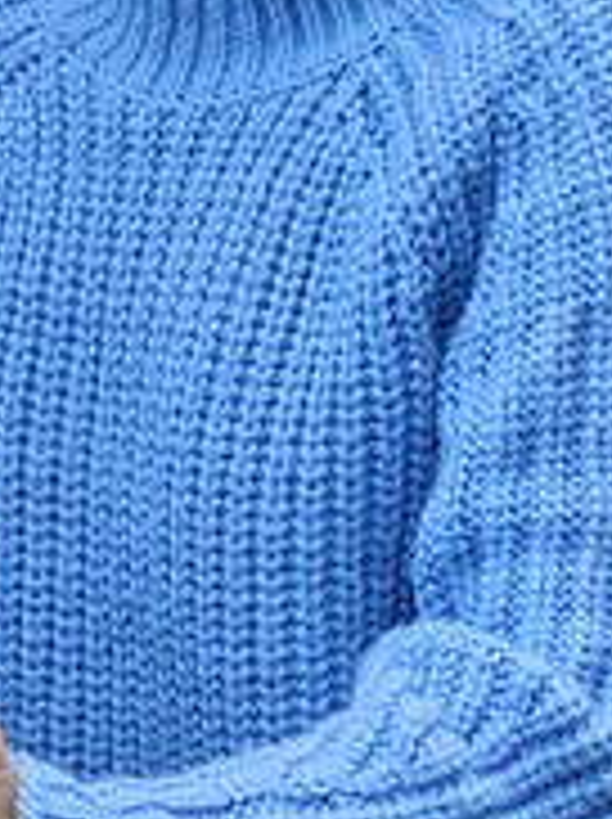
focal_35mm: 300
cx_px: 990
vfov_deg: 6.6
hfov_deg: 4.9
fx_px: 7089
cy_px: 396
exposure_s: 1/2000
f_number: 1.8
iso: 500
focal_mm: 35
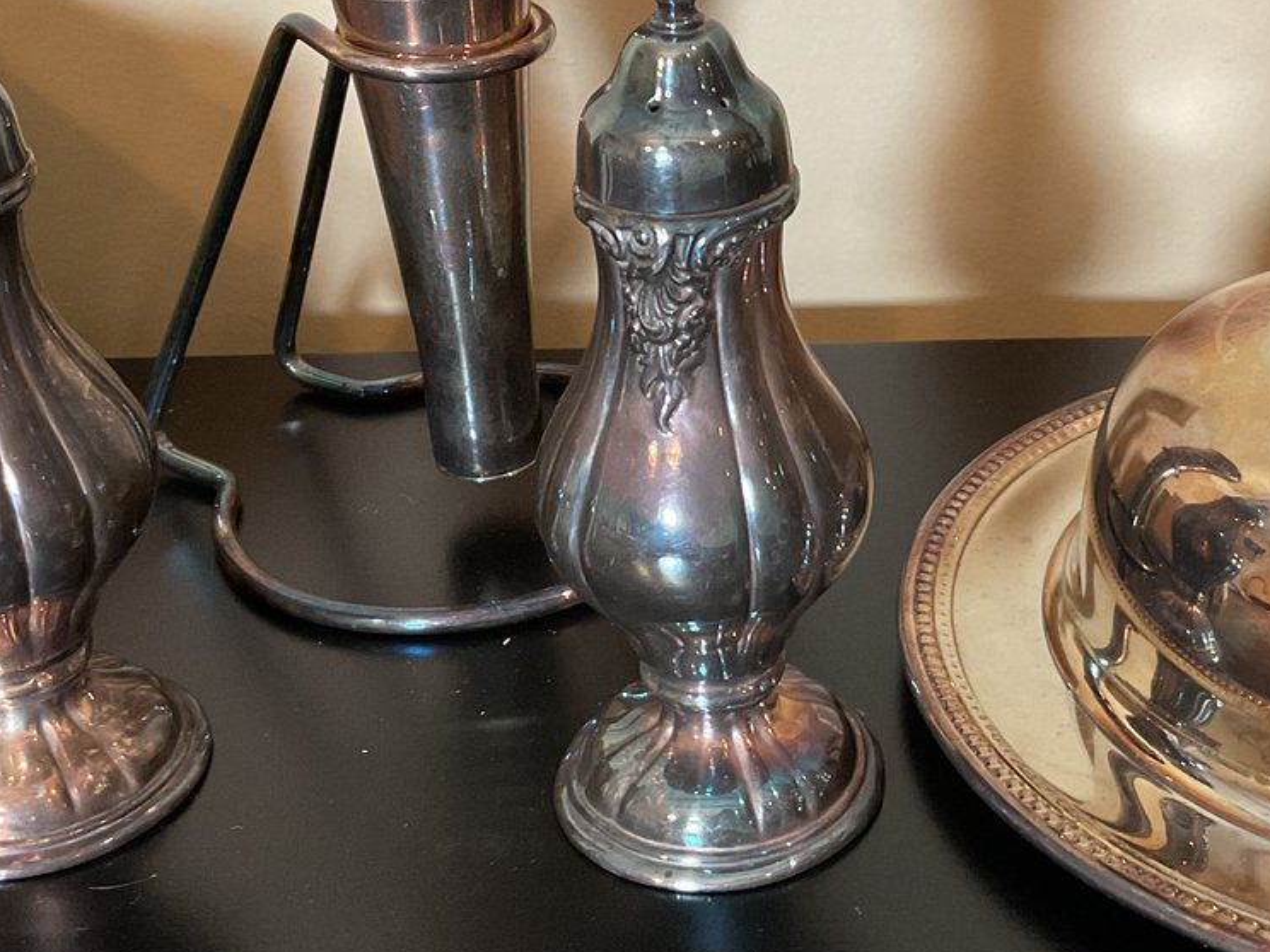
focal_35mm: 59
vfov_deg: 24.6
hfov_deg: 32.3
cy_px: 252
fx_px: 2165
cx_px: 878
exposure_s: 1/60
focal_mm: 3
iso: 125
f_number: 1.8
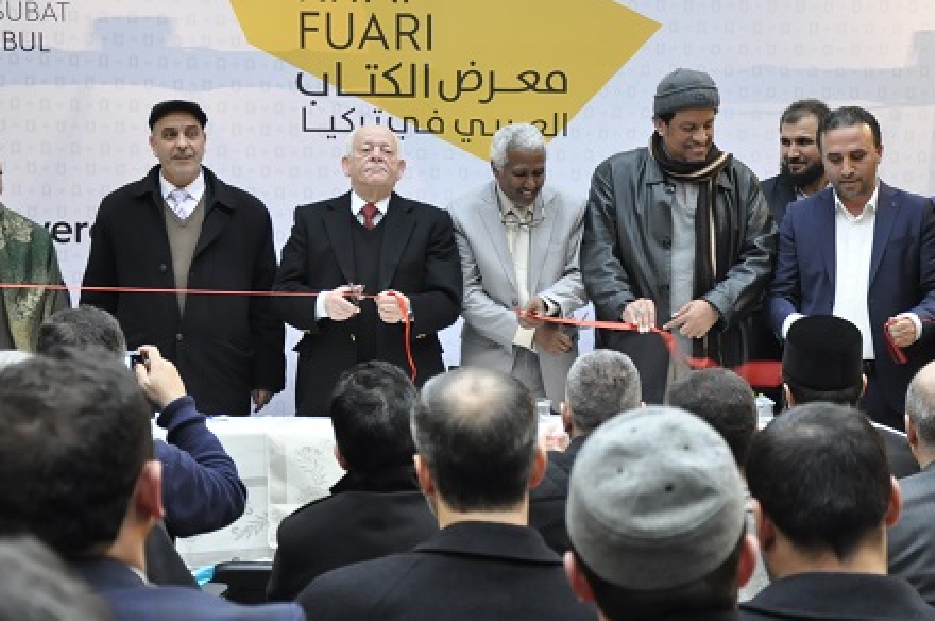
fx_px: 2230
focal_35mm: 86
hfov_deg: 23.6
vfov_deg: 15.8
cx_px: 559
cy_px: 370
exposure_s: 1/20
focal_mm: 40
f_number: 4.5
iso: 1000
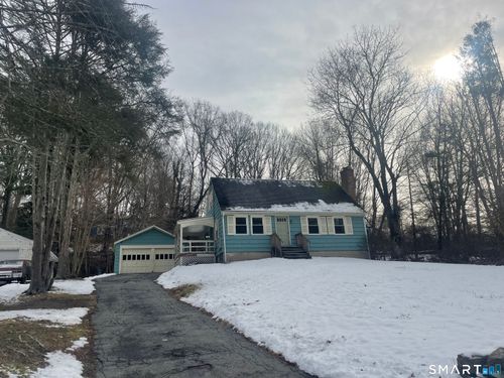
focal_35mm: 26
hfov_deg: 67.3
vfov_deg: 53.1
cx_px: 252
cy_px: 189
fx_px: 379
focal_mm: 4.2
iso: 32
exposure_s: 1/6897
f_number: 1.6
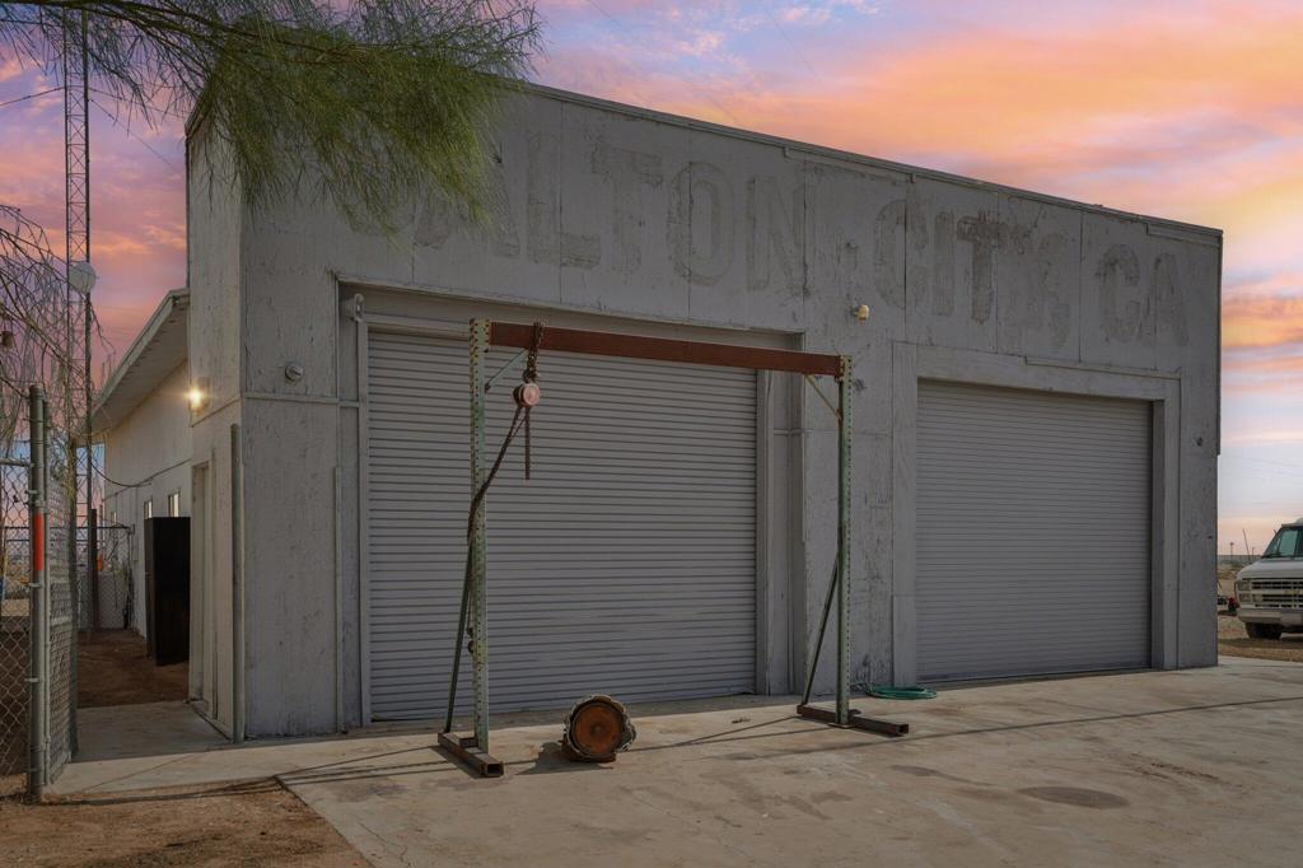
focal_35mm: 31
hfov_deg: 60.3
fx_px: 1122
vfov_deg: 42.3
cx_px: 652
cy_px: 434
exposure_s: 1/250
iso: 100
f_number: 7.1
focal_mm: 31
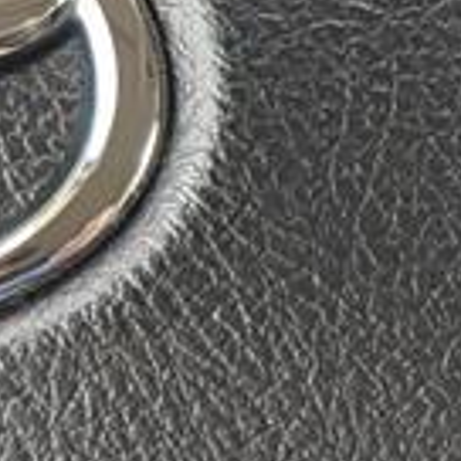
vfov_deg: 8.5
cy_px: 542
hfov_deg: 8.1
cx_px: 1017
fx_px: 3074
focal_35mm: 204
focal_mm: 6.9
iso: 498
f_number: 1.68
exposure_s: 1/909
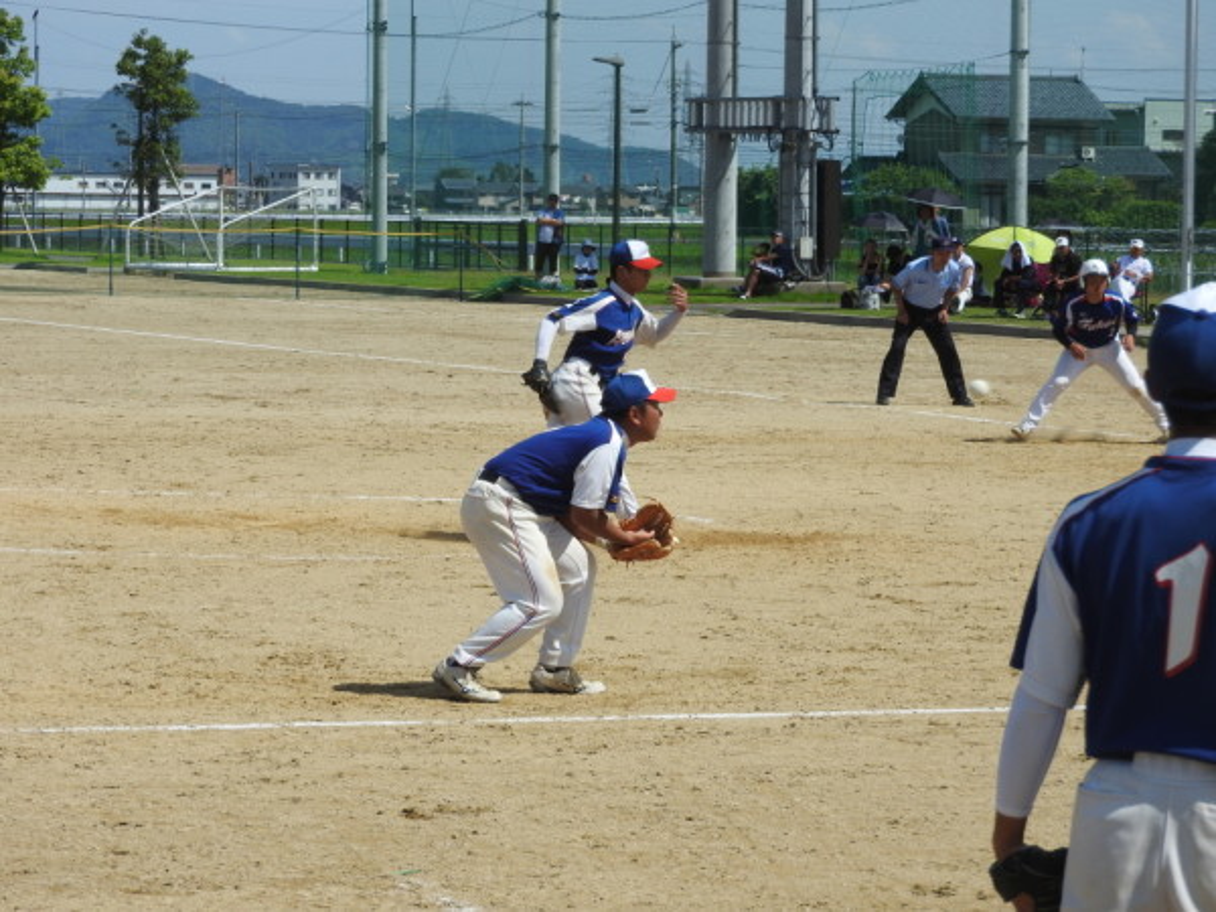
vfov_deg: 9.9
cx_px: 608
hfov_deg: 13.2
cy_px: 456
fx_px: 5269
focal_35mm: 150
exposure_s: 1/800
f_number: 5.2
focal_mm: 26.9
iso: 100
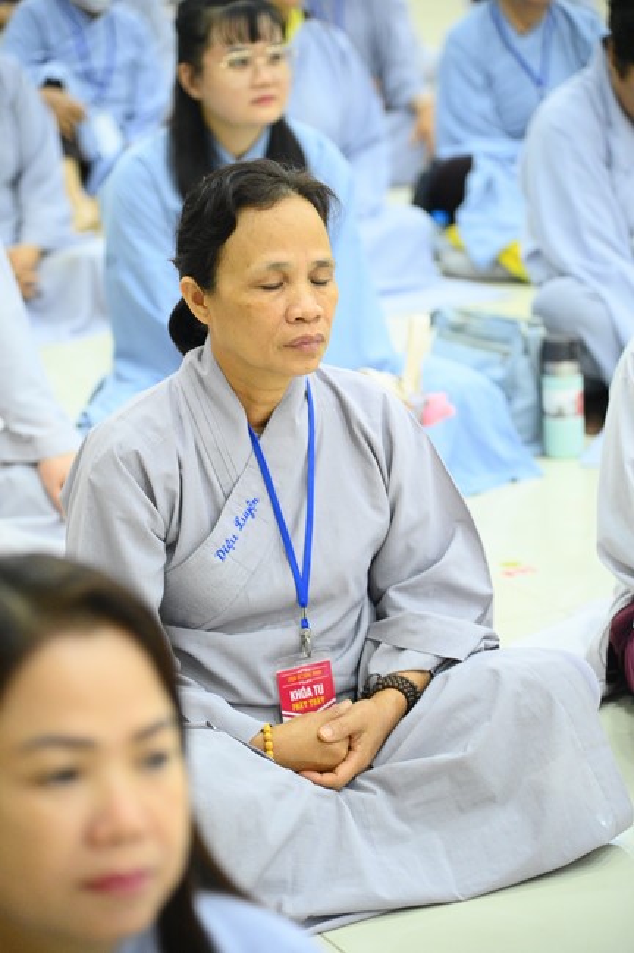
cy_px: 476
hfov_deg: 11.4
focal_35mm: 120
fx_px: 3177
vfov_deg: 17.1
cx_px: 317
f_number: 4
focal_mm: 120
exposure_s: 1/160
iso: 8000
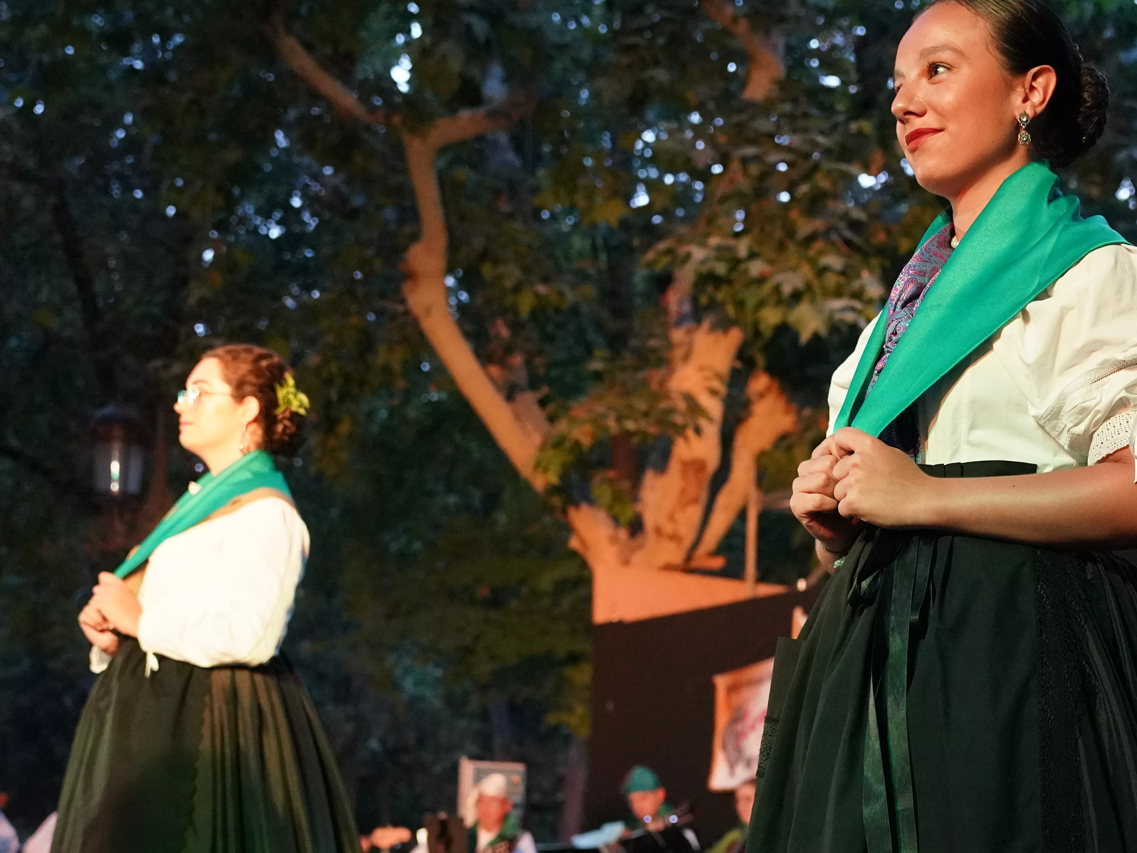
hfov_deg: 29.7
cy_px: 716
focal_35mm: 64
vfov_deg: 22.5
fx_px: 2102
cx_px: 874
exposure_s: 1/250
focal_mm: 29
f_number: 2.8
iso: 5000
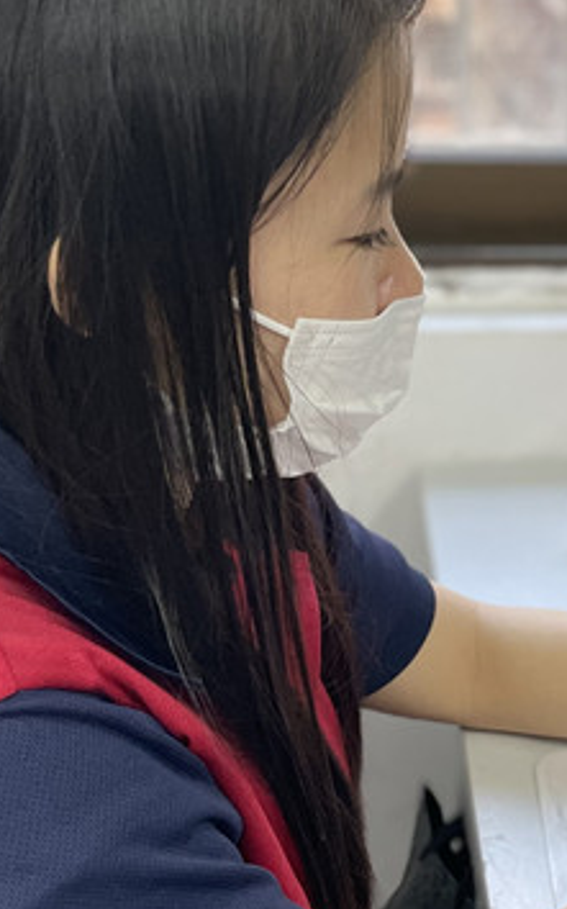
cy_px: 430
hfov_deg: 17.1
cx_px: 808
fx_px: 1732
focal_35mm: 70
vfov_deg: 29.4
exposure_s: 1/90
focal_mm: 4.2
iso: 125
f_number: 1.6
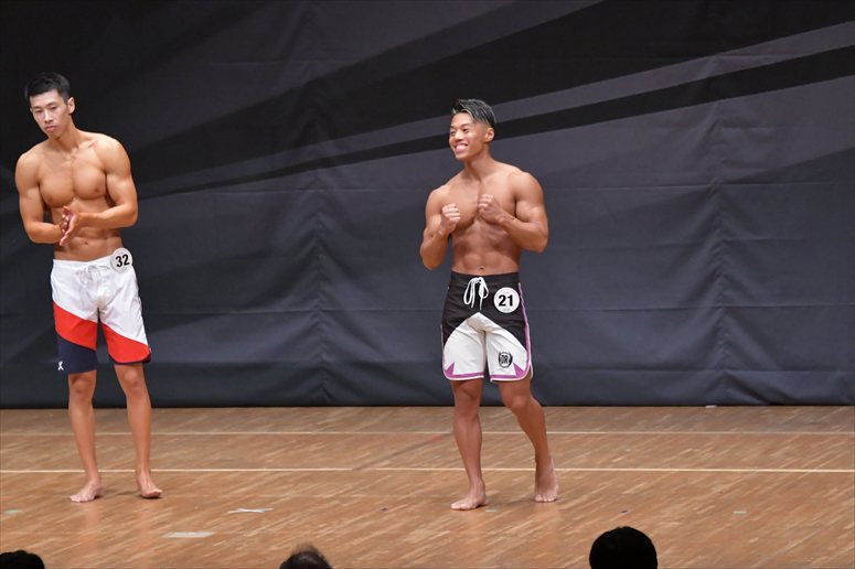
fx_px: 5697
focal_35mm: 240
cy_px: 284
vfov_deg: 5.7
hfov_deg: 8.6
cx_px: 428
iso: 6400
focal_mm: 160
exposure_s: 1/400
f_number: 5.6
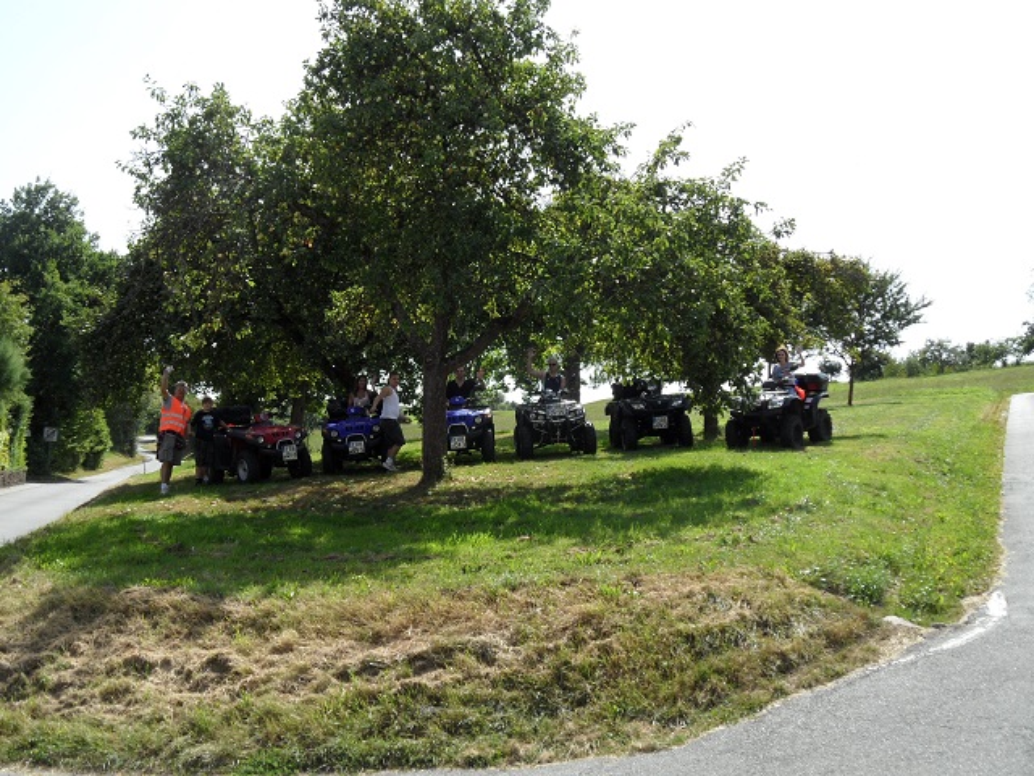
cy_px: 388
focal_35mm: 40
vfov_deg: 36.0
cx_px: 517
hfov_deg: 46.8
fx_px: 1195
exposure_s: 1/500
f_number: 3.6
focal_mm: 6.5
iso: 80
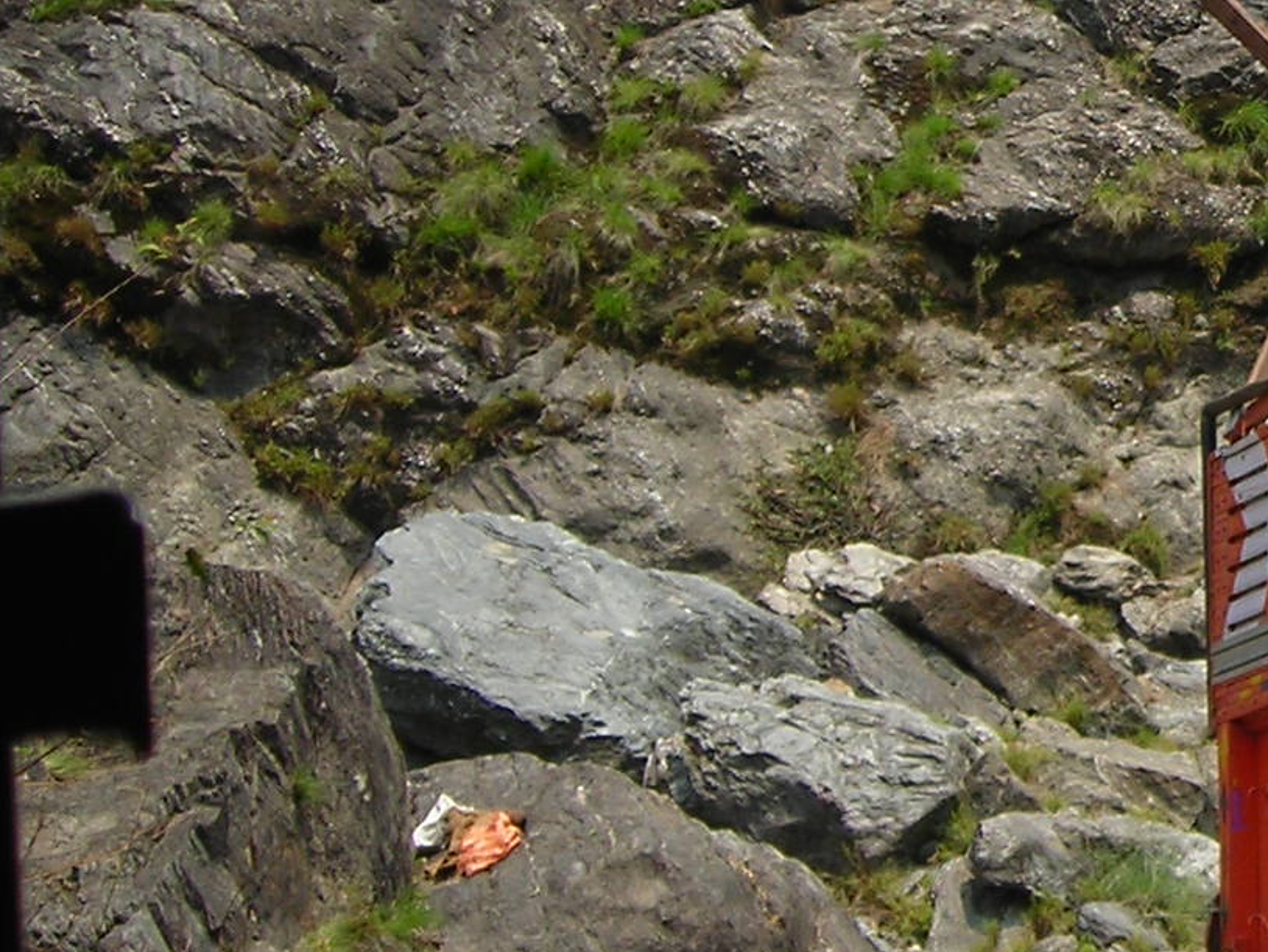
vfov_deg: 12.1
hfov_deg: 15.3
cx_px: 1757
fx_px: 4434
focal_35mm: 121
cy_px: 19
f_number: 3.2
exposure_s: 1/368
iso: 50
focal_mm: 6.3
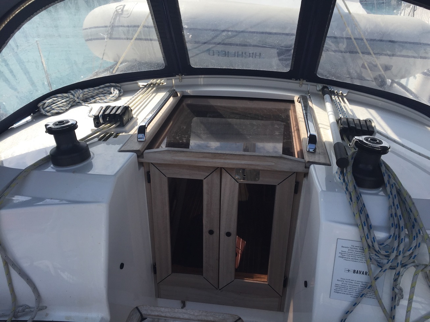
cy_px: 161
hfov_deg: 61.7
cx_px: 215
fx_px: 360
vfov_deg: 48.2
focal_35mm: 29
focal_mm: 4.15
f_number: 2.2
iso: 32
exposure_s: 1/1647
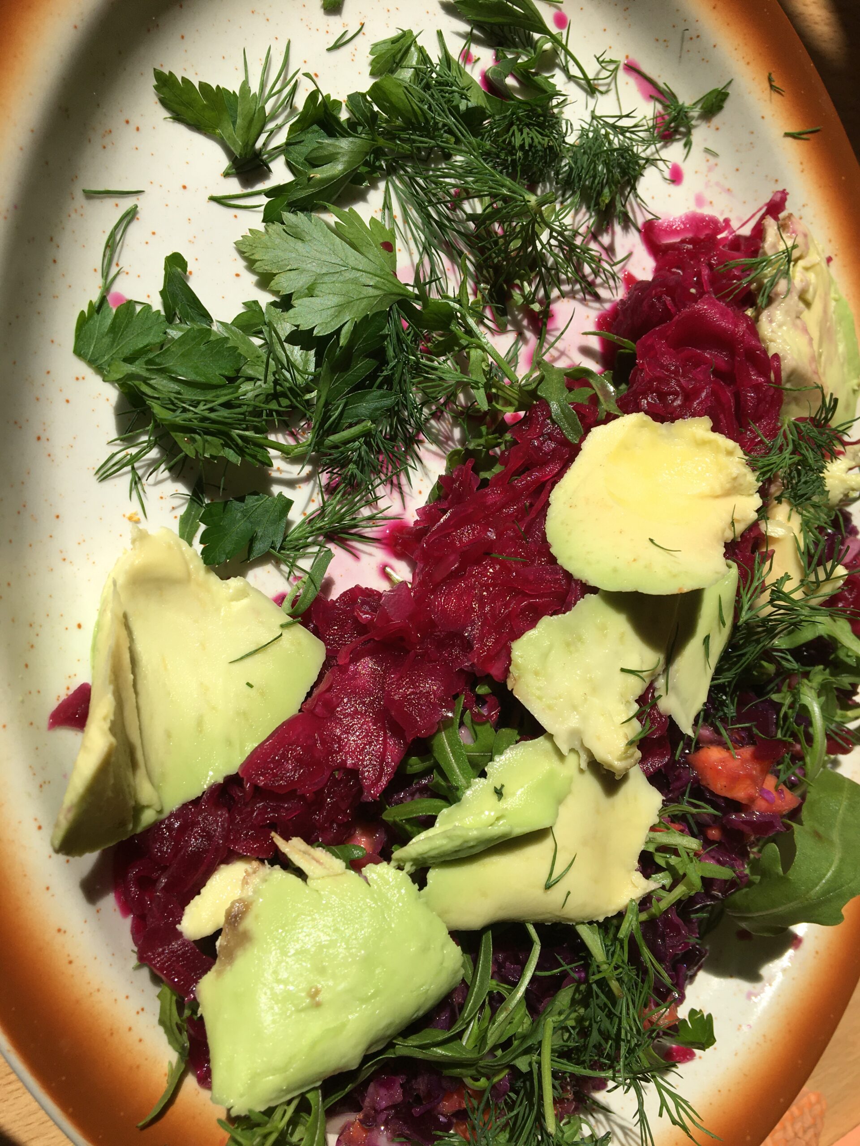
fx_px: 961
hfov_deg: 48.2
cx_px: 430
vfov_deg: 61.7
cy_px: 573
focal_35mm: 29
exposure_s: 1/2198
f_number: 2.2
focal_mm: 4.15
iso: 25
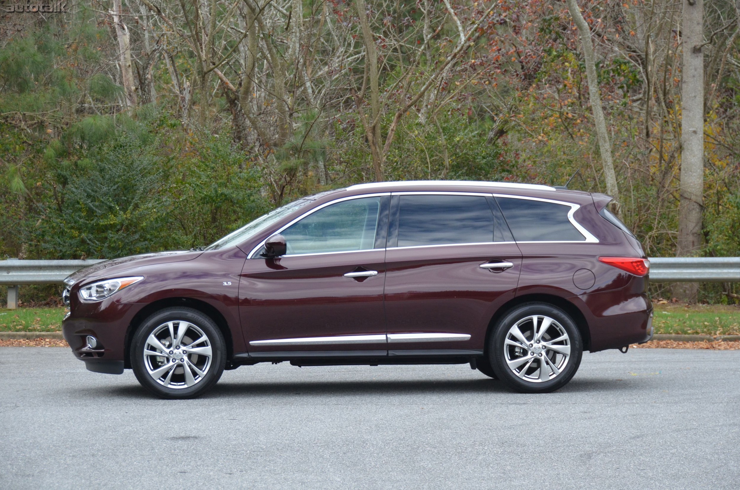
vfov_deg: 14.0
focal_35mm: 98
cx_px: 370
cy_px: 245
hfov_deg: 21.0
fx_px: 2000
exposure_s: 1/640
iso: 800
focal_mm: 65
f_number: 5
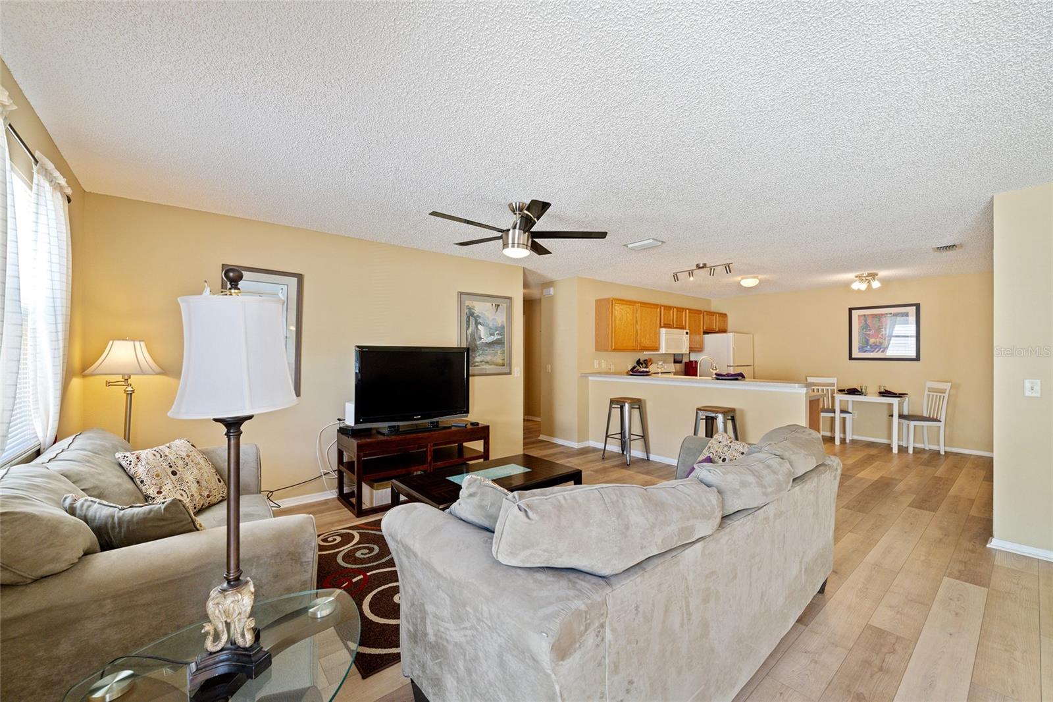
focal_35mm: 14
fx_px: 409
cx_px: 526
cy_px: 351
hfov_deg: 104.3
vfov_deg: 81.2
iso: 400
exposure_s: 1/25
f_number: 8
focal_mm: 14
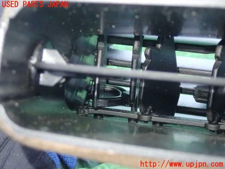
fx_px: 461
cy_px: 84
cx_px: 112
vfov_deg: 20.7
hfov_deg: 27.4
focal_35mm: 71
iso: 1600
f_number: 3.9
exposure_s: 1/15
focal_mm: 12.73
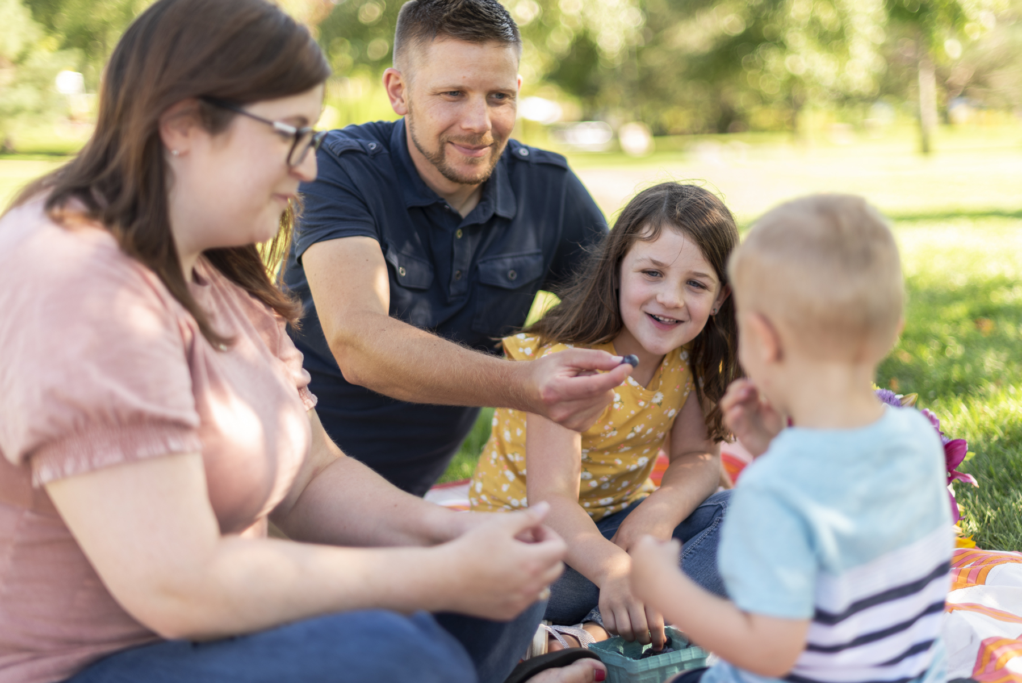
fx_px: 1420
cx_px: 511
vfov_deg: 27.0
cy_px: 342
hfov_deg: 39.6
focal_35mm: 50
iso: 64
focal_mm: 50
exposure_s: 1/640
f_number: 1.4
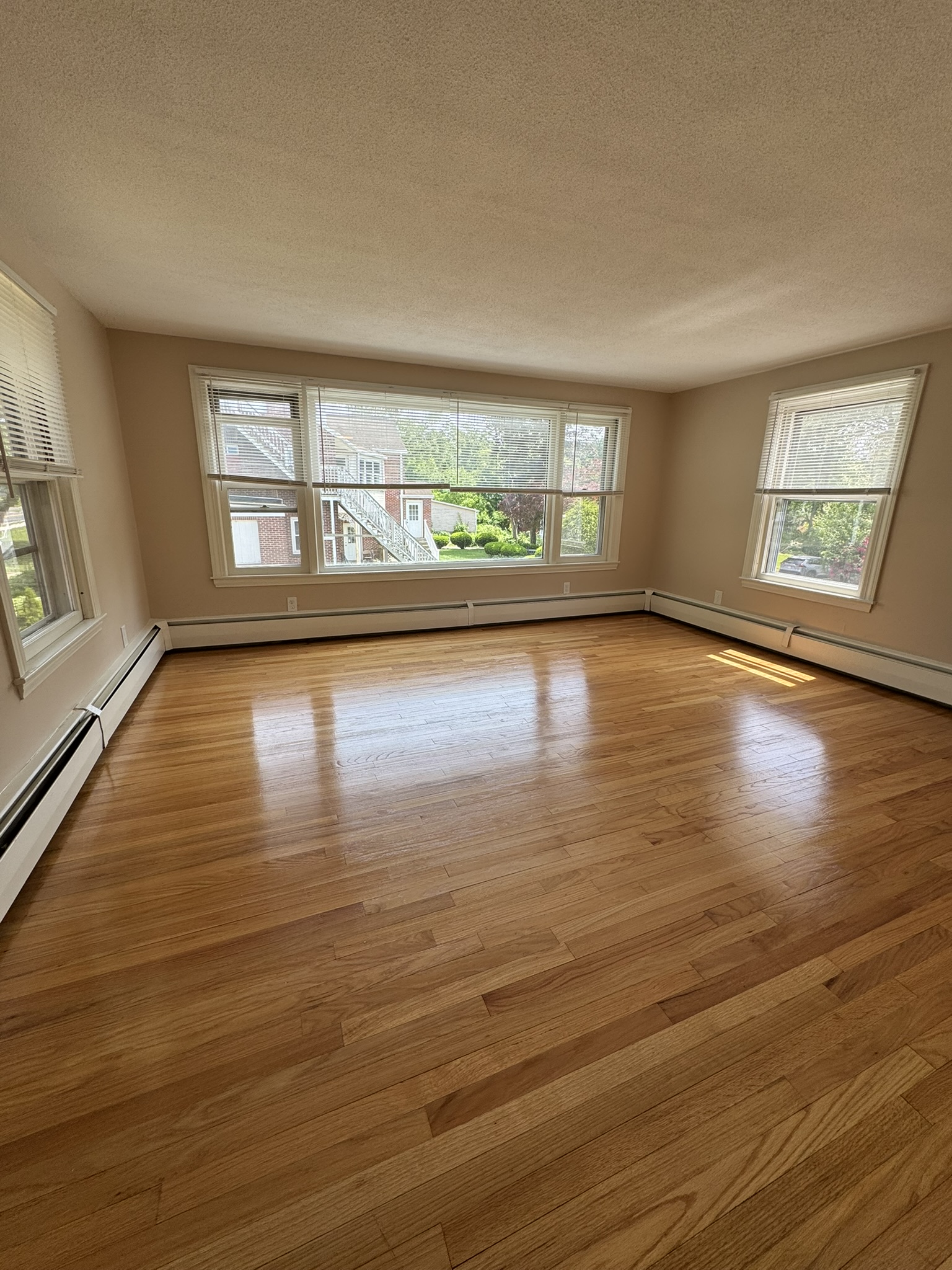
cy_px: 635
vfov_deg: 102.1
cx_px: 476
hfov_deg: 85.7
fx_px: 513
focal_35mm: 14
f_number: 2.2
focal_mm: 2.22
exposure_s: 1/203
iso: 40
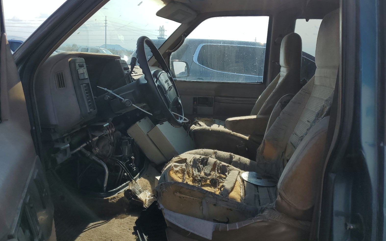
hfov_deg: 66.5
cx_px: 192
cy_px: 96
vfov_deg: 44.3
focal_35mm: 28
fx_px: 295
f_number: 1.5
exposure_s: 1/3333
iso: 50
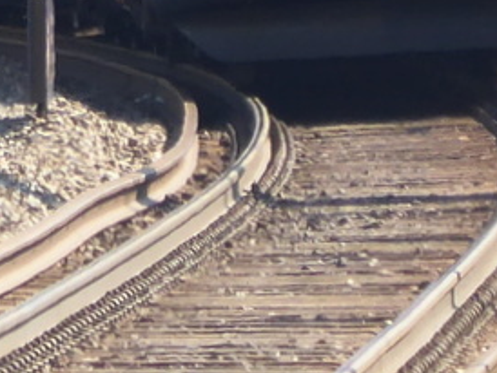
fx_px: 22547
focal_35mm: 1569
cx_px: -127
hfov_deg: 1.3
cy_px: -337
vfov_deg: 0.9
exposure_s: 1/80
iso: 125
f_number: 5.9
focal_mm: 57.7
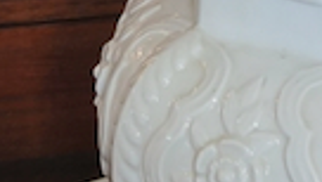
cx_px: 279
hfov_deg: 9.1
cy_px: -272
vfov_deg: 5.0
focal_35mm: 235
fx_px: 2010
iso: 400
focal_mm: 5.35
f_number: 1.7
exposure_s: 1/100
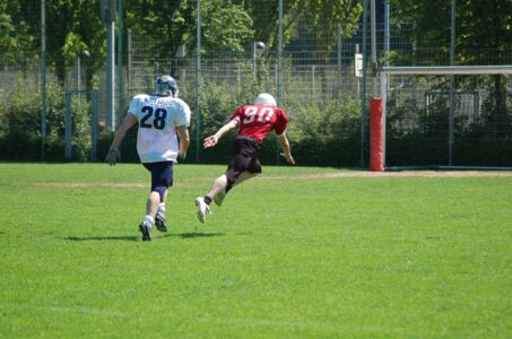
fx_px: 2555
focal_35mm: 180
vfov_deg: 7.6
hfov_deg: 11.4
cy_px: 170
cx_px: 256
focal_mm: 120
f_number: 4.2
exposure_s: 1/1000
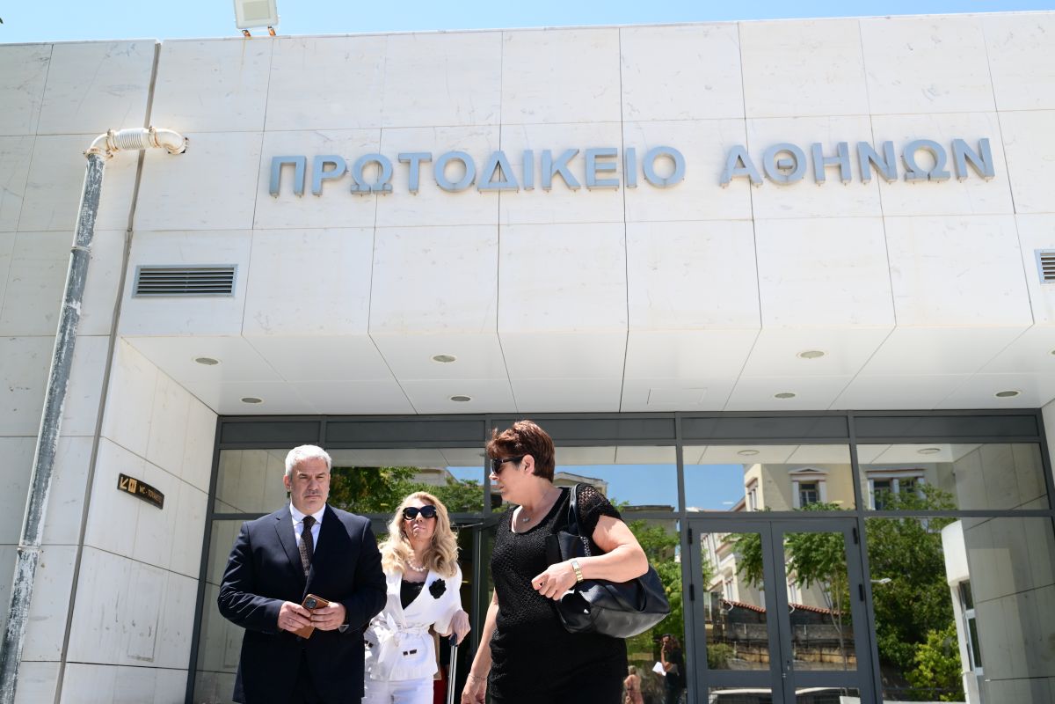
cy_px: 352
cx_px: 528
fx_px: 996
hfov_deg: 55.8
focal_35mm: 34
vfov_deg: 38.9
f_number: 5.6
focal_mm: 34
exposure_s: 1/800
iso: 400
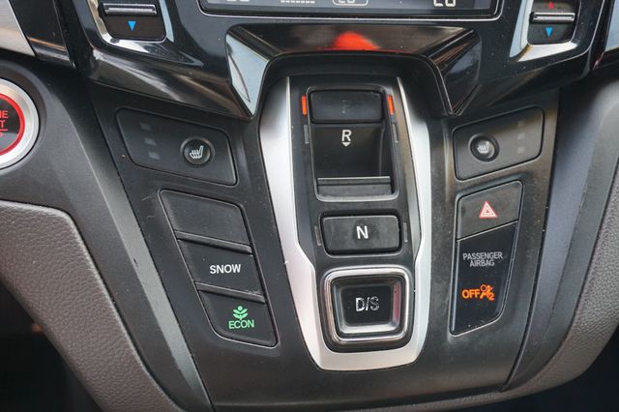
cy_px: 206
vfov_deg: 29.8
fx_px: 773
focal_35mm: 45
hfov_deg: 43.6
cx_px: 310
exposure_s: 1/60
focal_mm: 30
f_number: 5
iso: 250
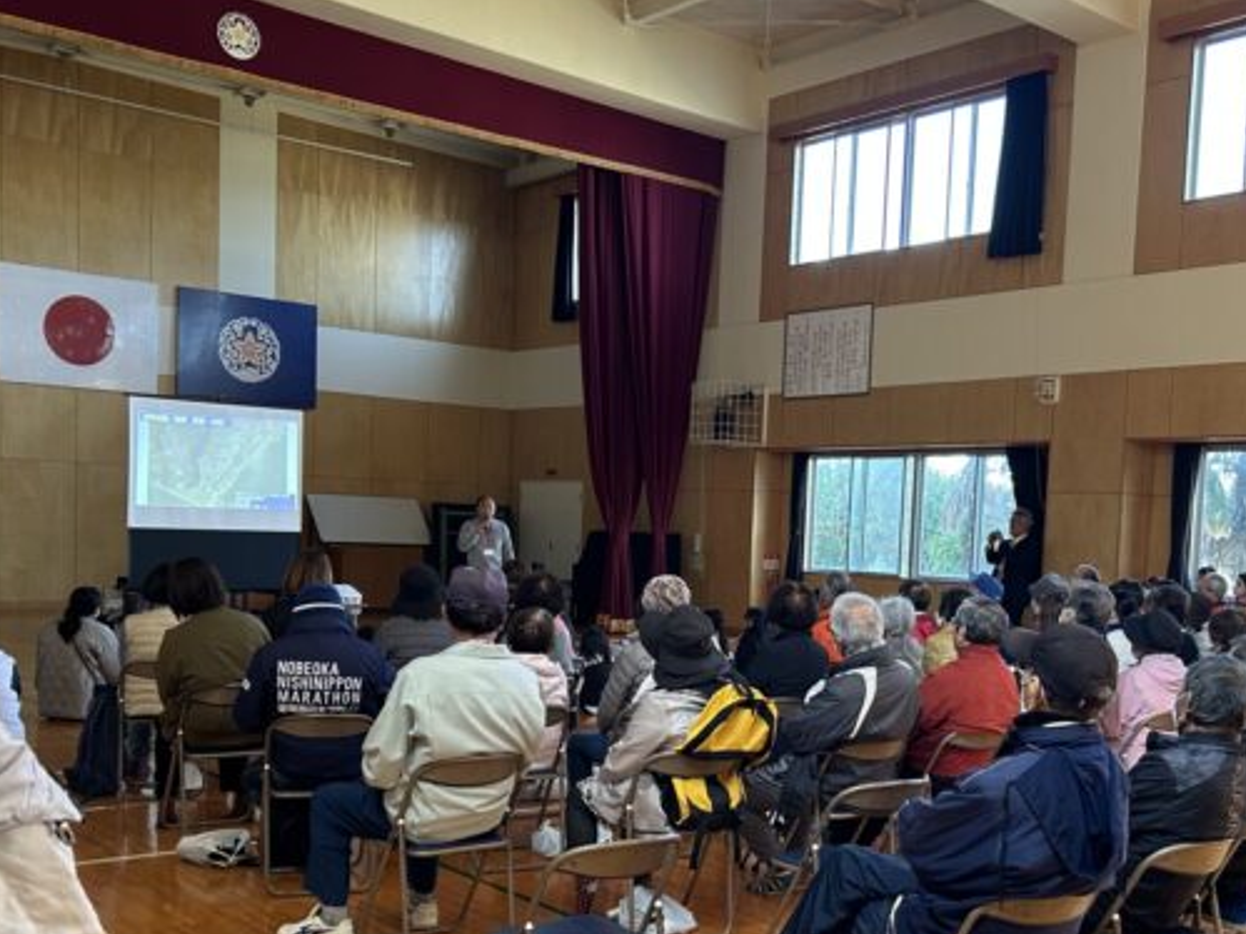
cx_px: 699
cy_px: 614
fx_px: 1439
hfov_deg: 46.7
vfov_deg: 35.6
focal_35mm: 40
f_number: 1.5
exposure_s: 1/101
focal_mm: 5.7
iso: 125
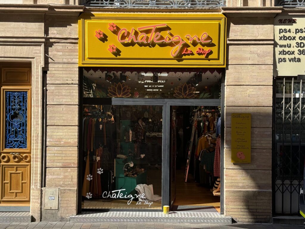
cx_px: 152
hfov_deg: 39.7
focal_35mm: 48
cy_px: 114
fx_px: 423
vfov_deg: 30.3
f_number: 1.78
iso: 64
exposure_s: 1/1681
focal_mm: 6.86
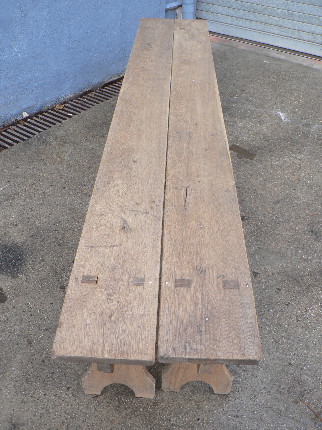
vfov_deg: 51.4
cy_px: 215
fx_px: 446
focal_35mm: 36
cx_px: 161
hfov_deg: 39.7
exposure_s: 1/60
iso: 80
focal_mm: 6
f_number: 2.8
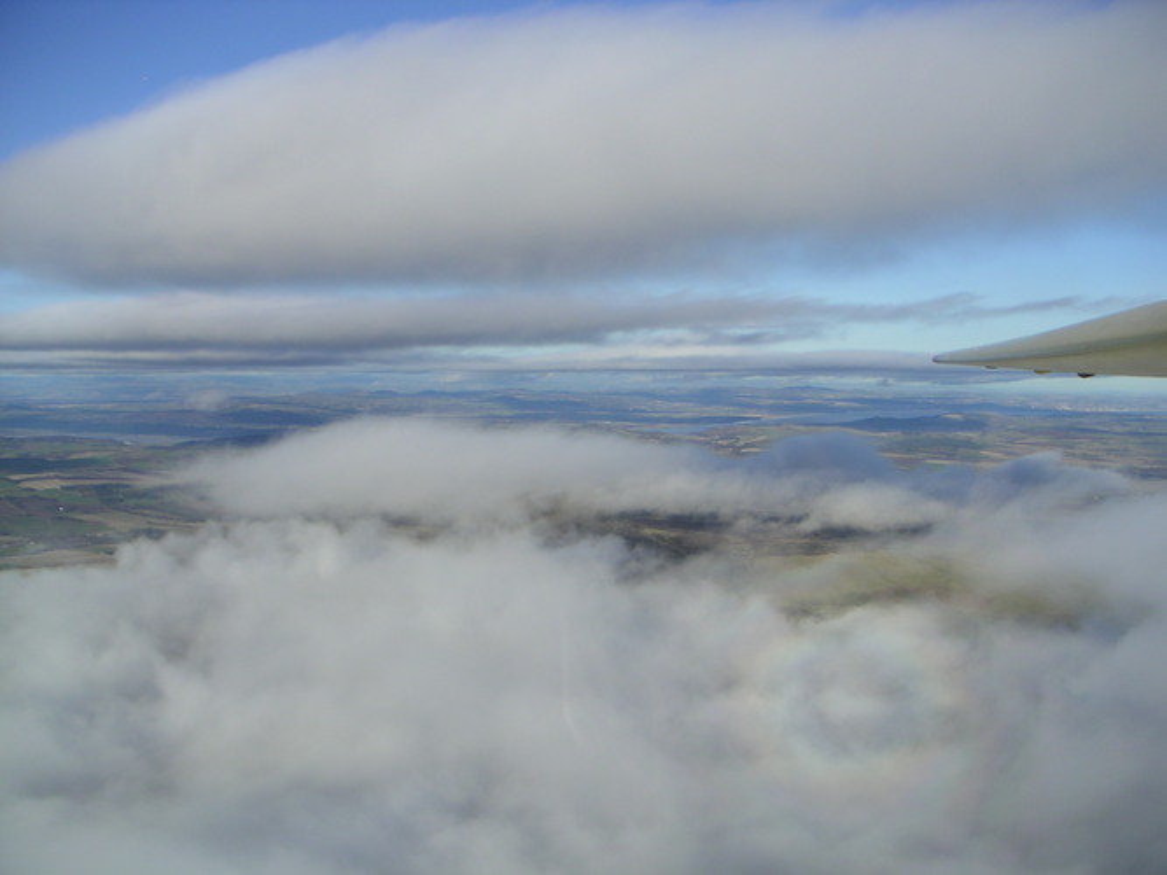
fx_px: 1281
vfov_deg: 37.7
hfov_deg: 49.0
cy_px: 438
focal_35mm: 38
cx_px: 584
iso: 50
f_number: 6.7
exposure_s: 1/180
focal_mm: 6
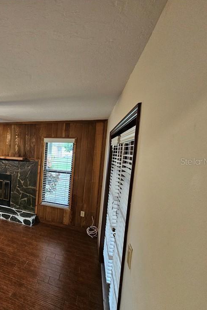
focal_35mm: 19
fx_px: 164
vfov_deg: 86.9
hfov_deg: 52.2
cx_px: 3
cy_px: 161
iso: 400
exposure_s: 1/40
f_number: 2.2
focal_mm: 2.2
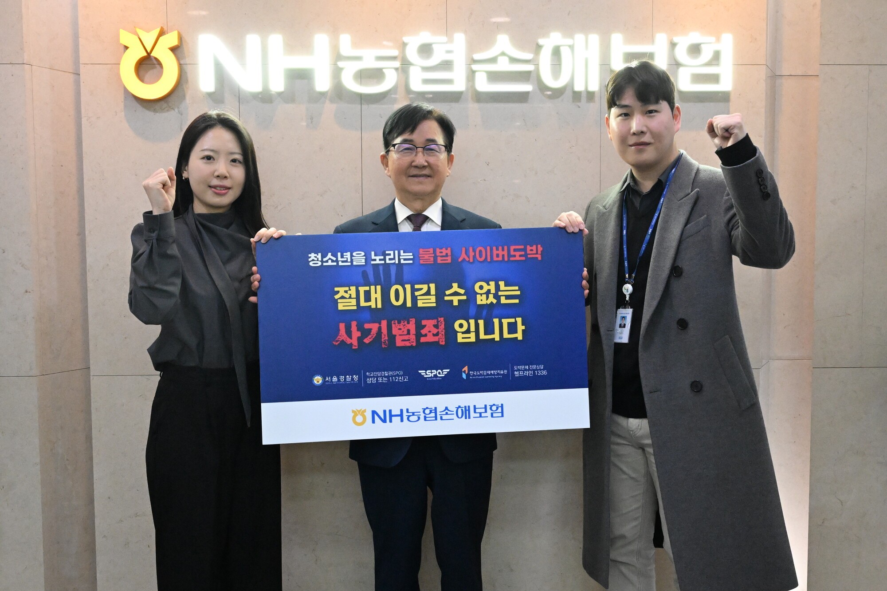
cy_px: 296
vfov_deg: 36.8
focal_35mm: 36
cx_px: 444
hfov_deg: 53.1
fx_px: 887
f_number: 6.3
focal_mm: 24
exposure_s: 1/160
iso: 8000
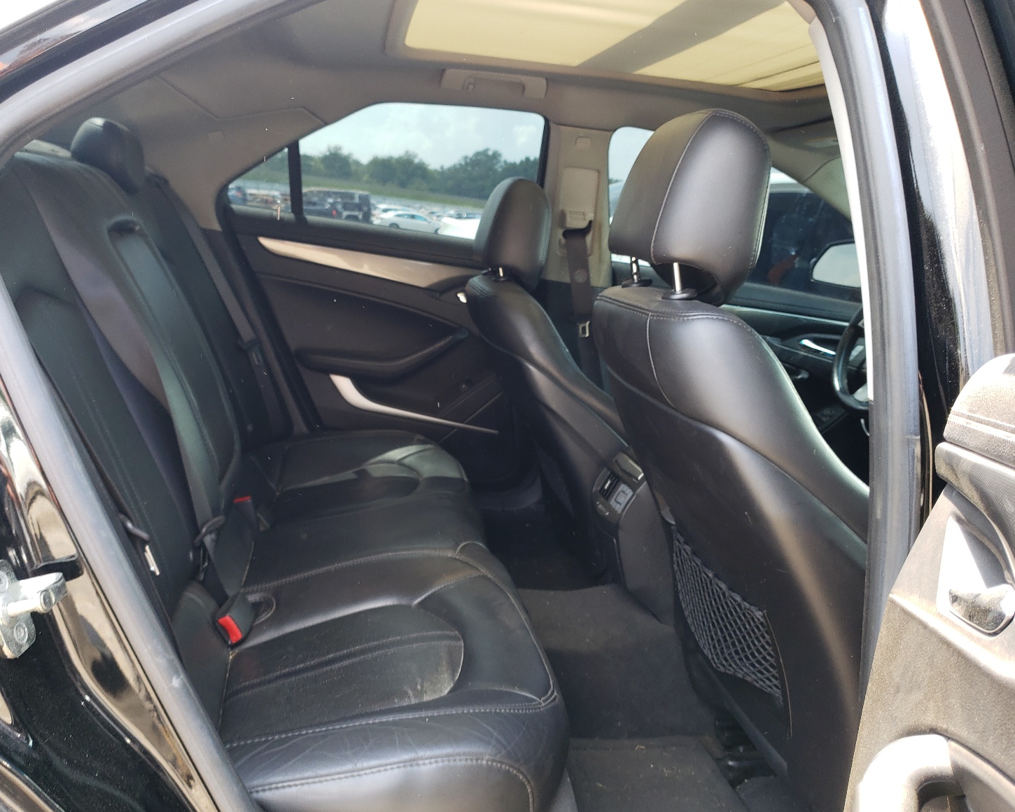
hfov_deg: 62.2
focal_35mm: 28
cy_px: 414
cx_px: 475
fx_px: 841
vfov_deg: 51.5
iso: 50
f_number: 1.5
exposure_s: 1/132
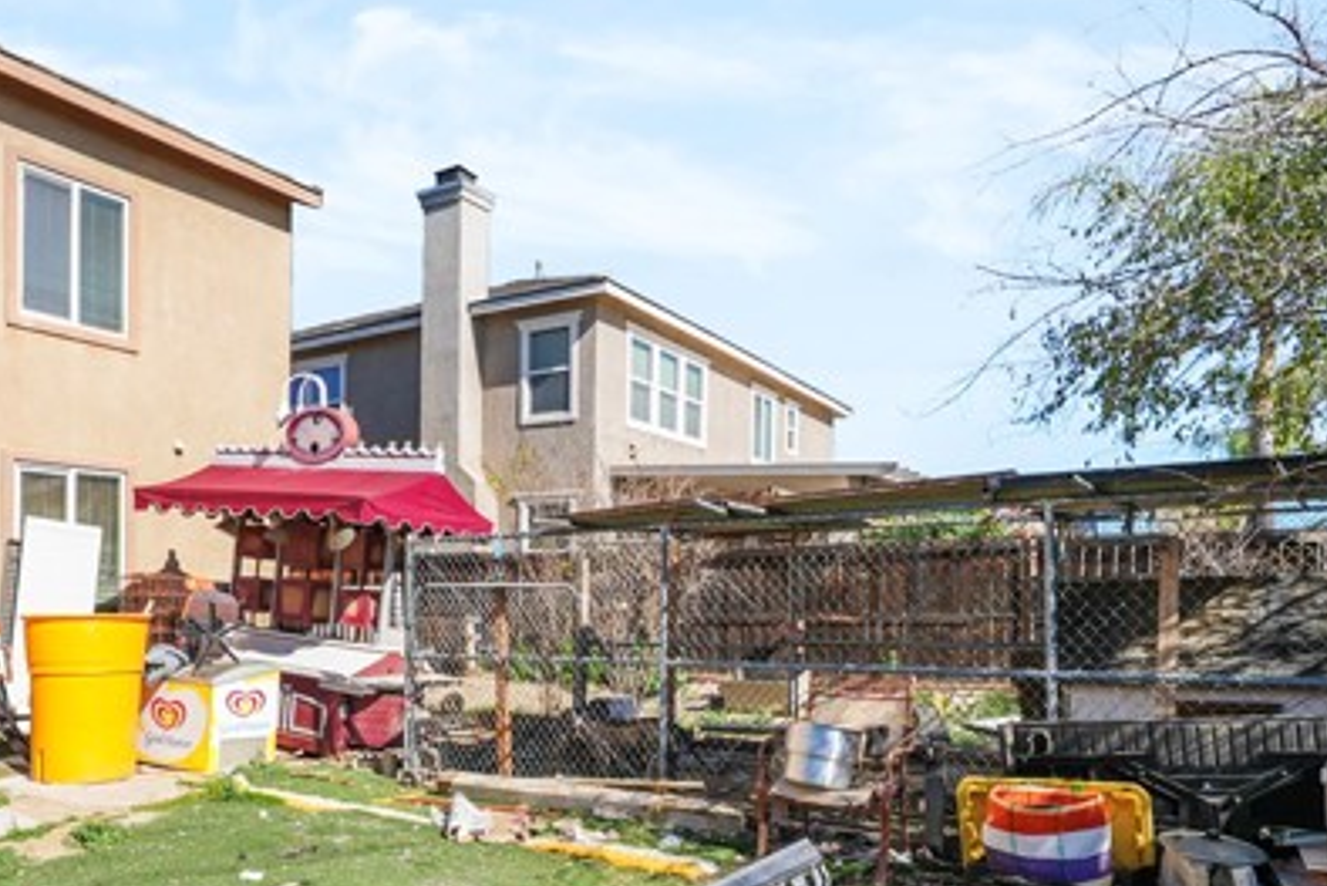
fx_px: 959
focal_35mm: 26
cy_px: 601
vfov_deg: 48.6
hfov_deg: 68.6
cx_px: 519
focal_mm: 16
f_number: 9
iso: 100
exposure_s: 1/200
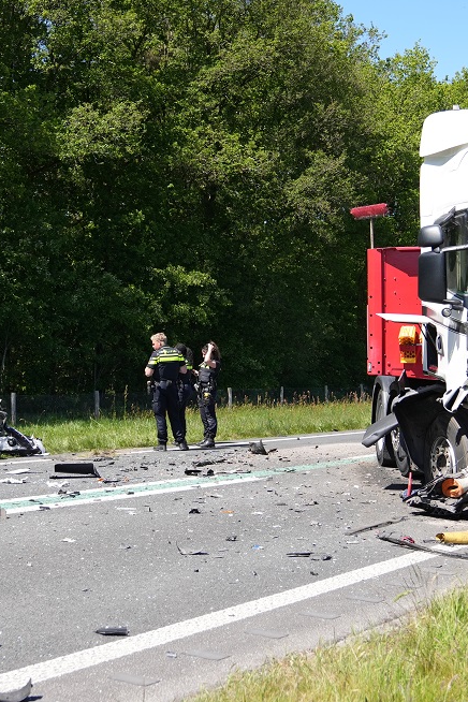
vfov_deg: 36.2
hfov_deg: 24.6
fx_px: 1072
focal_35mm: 55
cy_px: 351
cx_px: 215
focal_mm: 24
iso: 250
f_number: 2.8
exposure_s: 1/2500
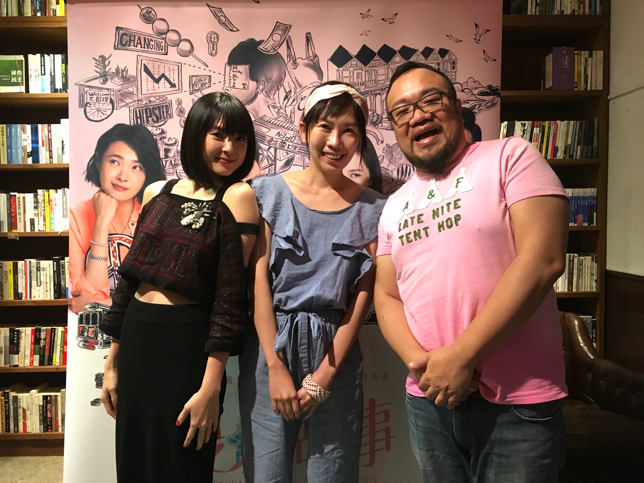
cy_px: 242
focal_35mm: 29
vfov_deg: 48.2
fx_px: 540
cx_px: 322
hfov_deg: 61.7
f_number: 2.2
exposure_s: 1/30
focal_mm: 4.15
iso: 160
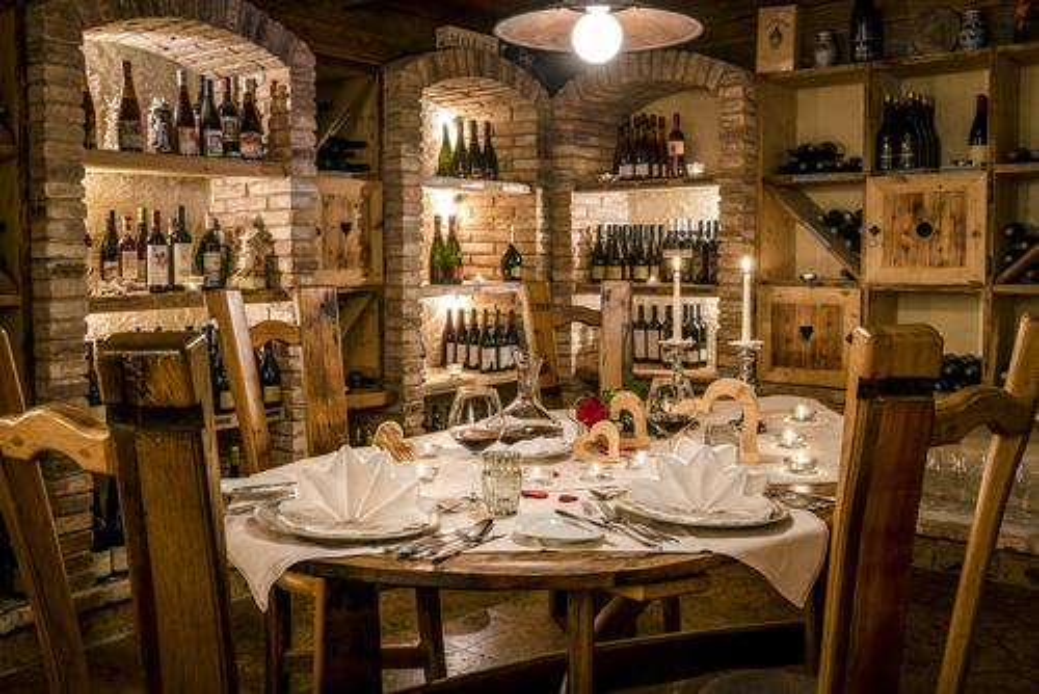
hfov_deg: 55.8
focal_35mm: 34
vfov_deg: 38.9
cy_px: 347
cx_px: 520
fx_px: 982
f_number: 13
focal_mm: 34
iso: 160
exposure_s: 4
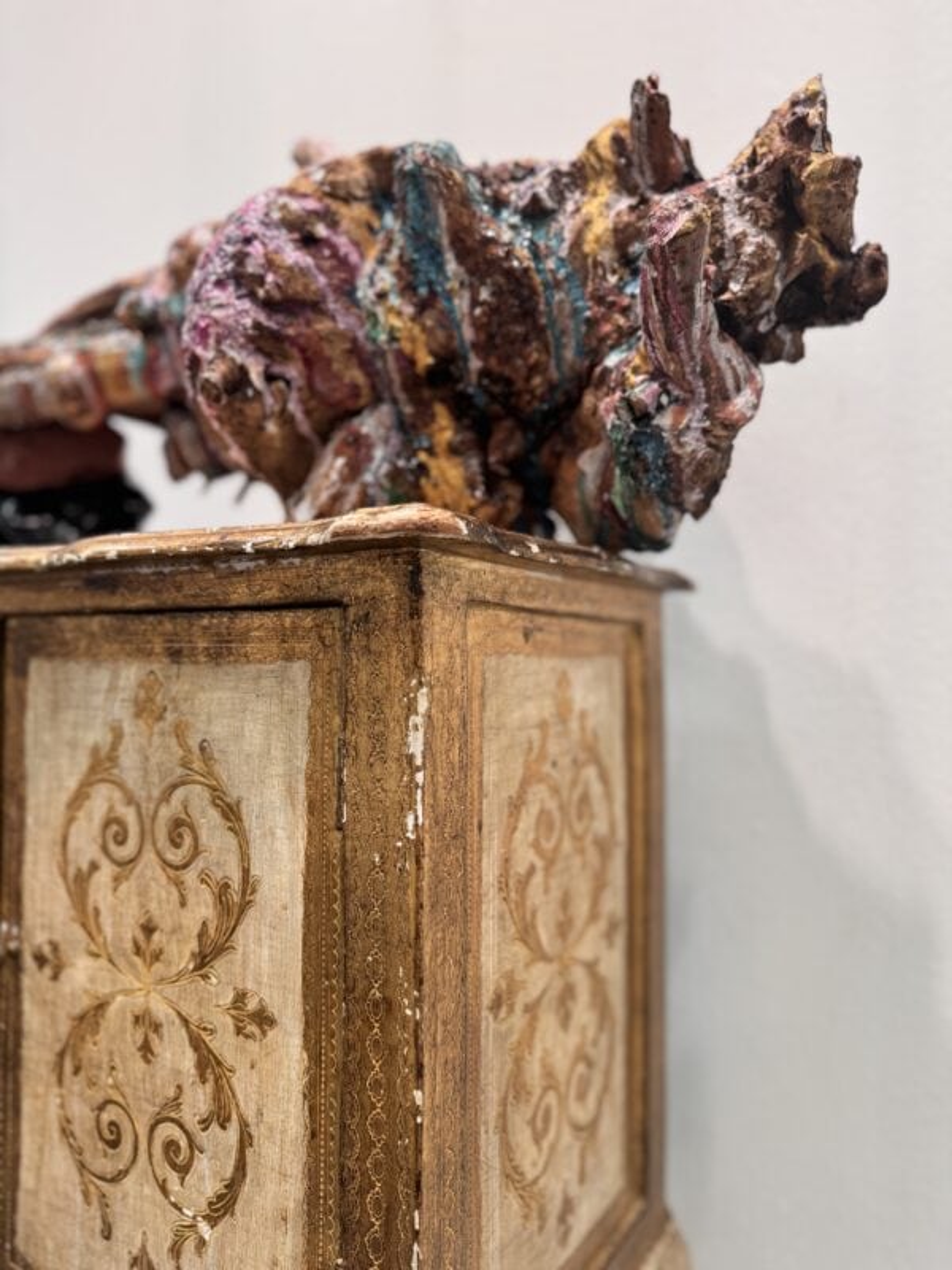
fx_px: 880
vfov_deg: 71.6
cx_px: 476
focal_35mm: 24
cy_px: 635
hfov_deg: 56.8
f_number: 1.78
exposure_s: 1/120
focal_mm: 6.76
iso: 80
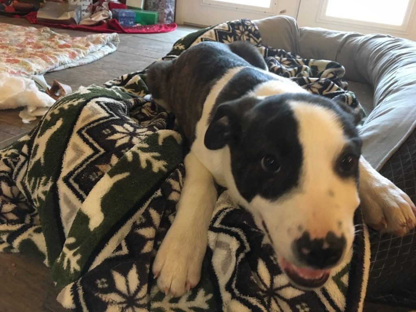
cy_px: 156
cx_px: 208
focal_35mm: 29
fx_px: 349
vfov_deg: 48.2
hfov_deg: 61.7
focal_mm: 4.15
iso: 64
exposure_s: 1/4
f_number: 2.2
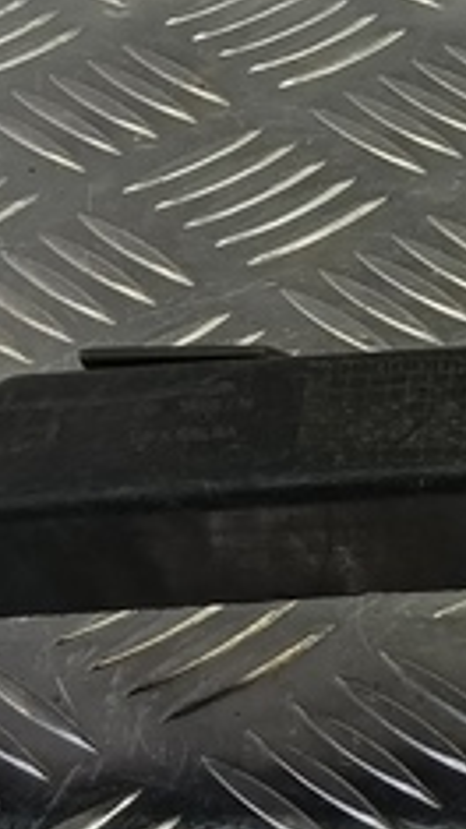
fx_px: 2397
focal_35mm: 109
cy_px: 600
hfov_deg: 10.6
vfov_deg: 19.5
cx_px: 770
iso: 96
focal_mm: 4.11
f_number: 1.6
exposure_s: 1/50
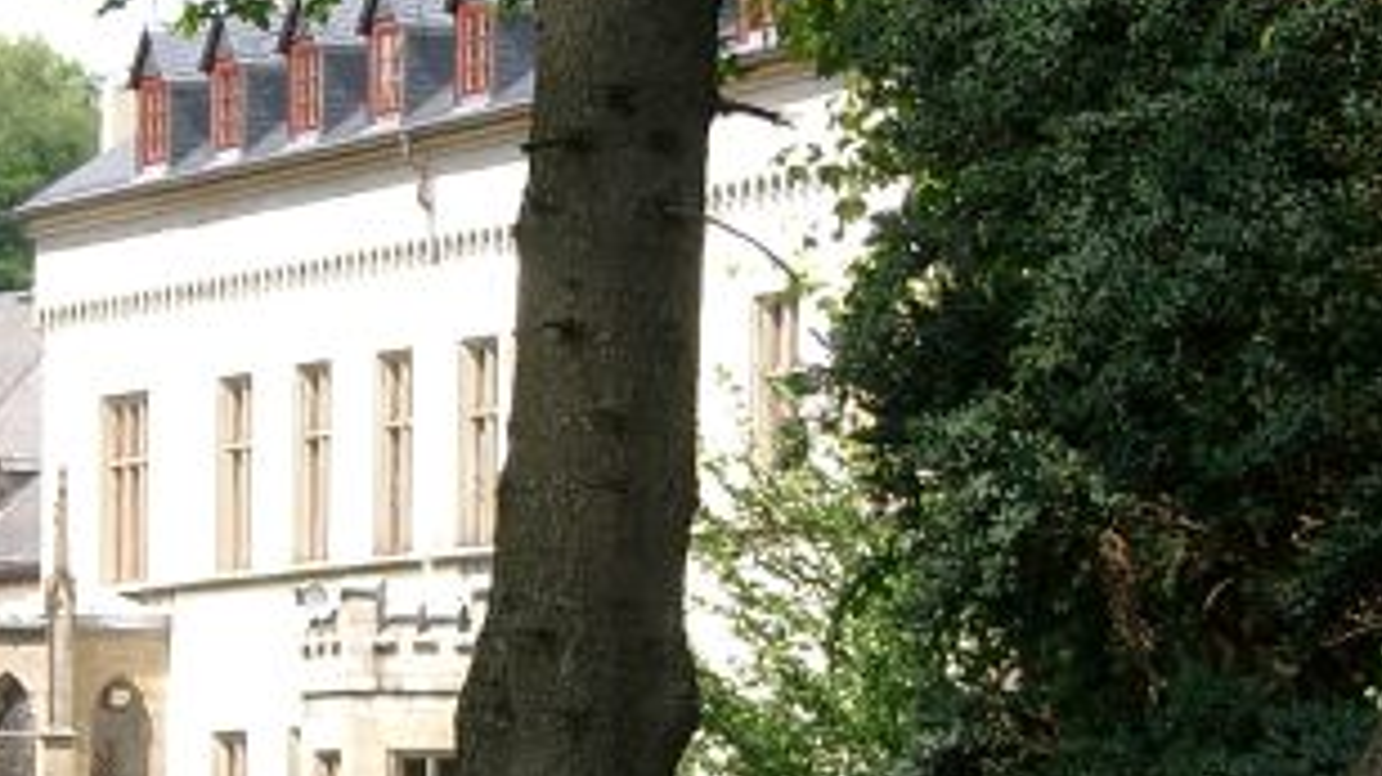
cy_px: 417
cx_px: 485
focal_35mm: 283
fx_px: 10367
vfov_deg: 4.3
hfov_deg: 7.6
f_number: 4
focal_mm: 20.74
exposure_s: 1/193
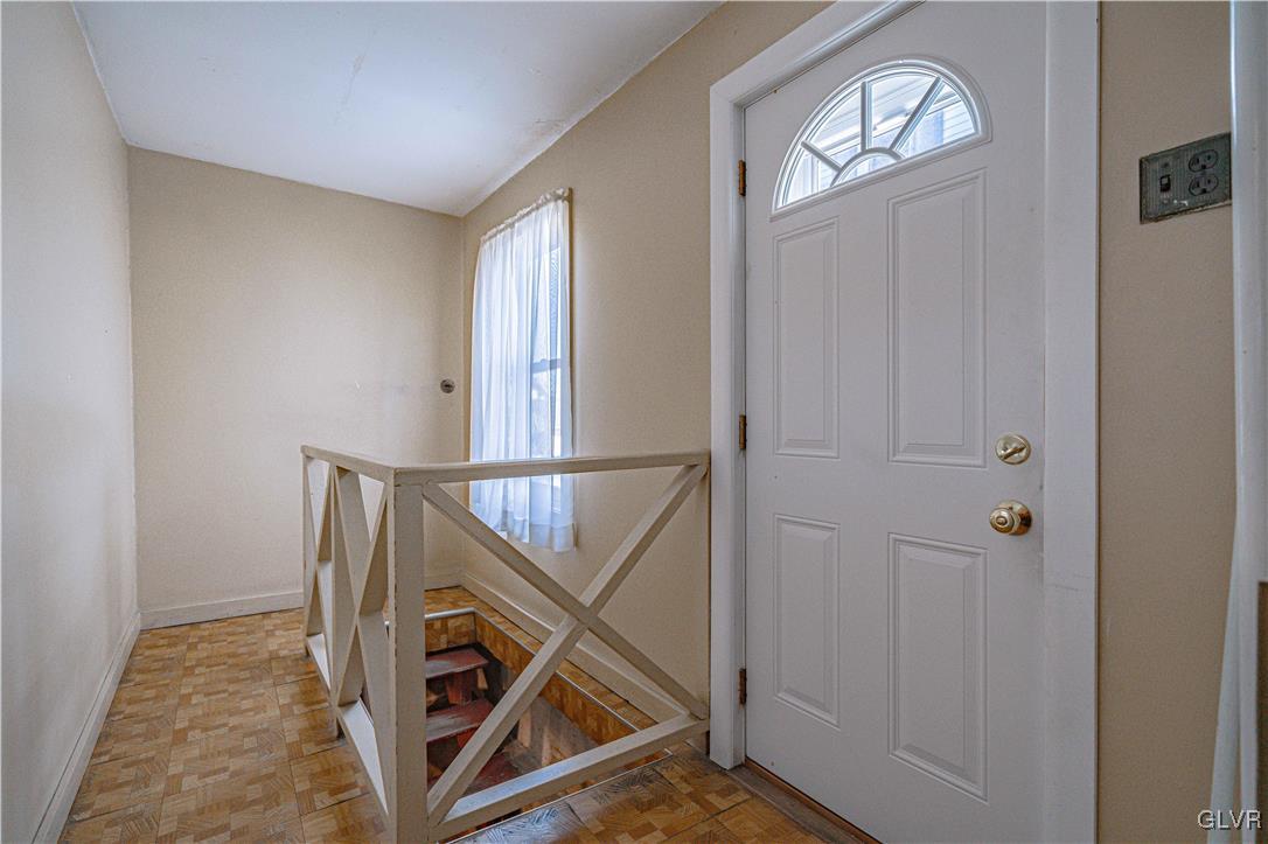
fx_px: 563
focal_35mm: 16
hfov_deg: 96.8
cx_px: 634
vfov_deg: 73.7
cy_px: 422
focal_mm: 16
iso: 1600
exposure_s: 1/640
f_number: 4
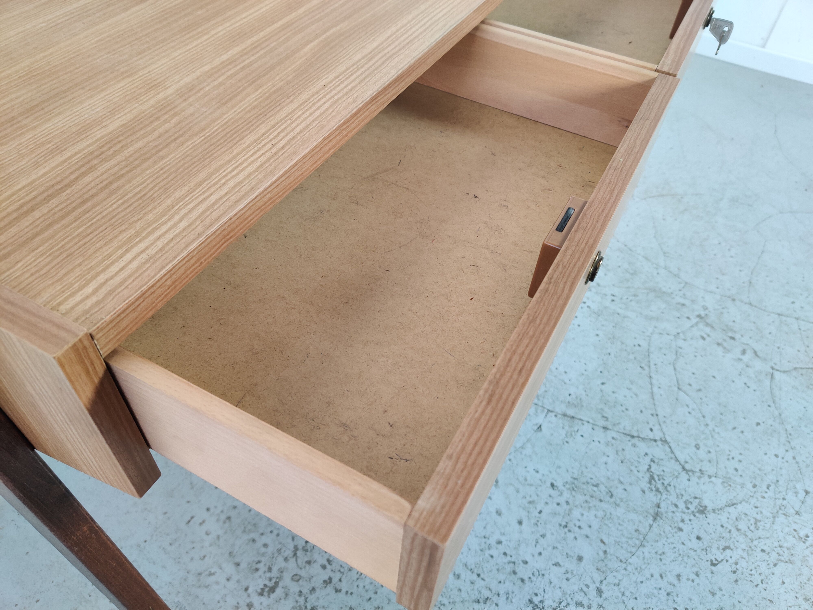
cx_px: 406
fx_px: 634
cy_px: 305
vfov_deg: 51.4
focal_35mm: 27
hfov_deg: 65.3
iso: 200
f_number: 1.65
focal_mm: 4.75
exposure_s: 1/50
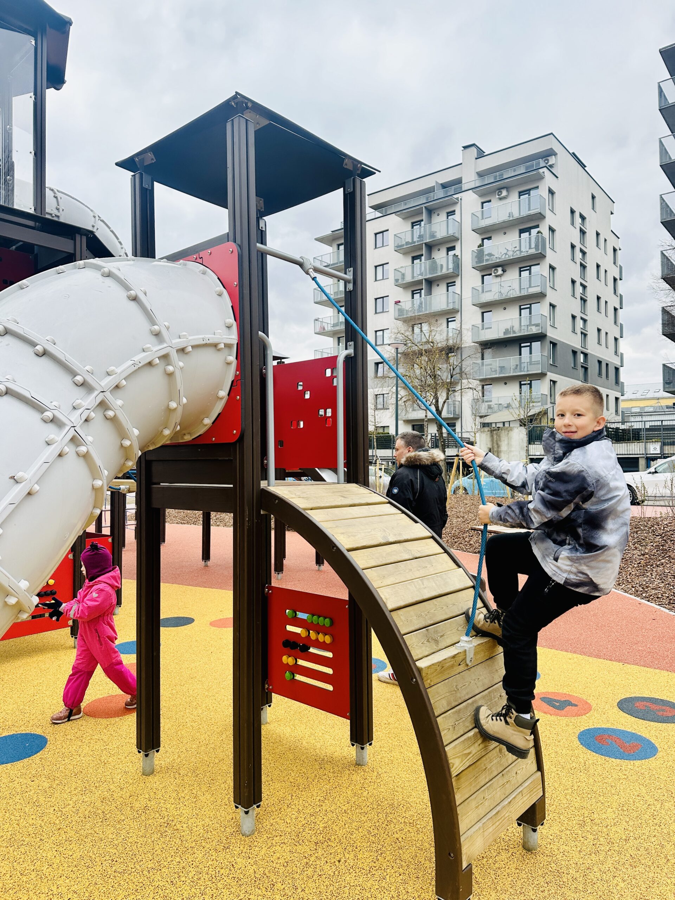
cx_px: 338
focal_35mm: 24
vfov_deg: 71.6
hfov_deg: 56.8
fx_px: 624
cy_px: 450
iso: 80
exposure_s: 1/740
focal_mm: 6.86
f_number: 1.78
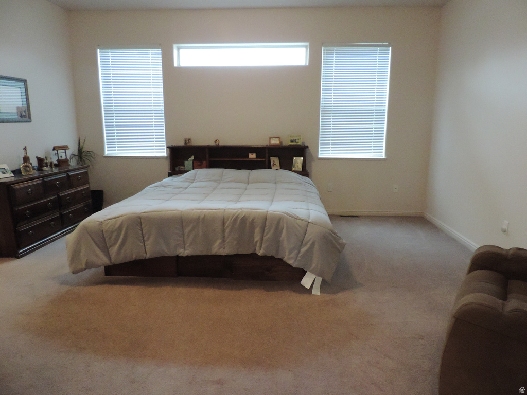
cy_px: 198
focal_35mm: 24
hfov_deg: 71.6
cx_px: 264
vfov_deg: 56.8
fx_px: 365
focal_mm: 4.3
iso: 1600
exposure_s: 1/60
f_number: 3
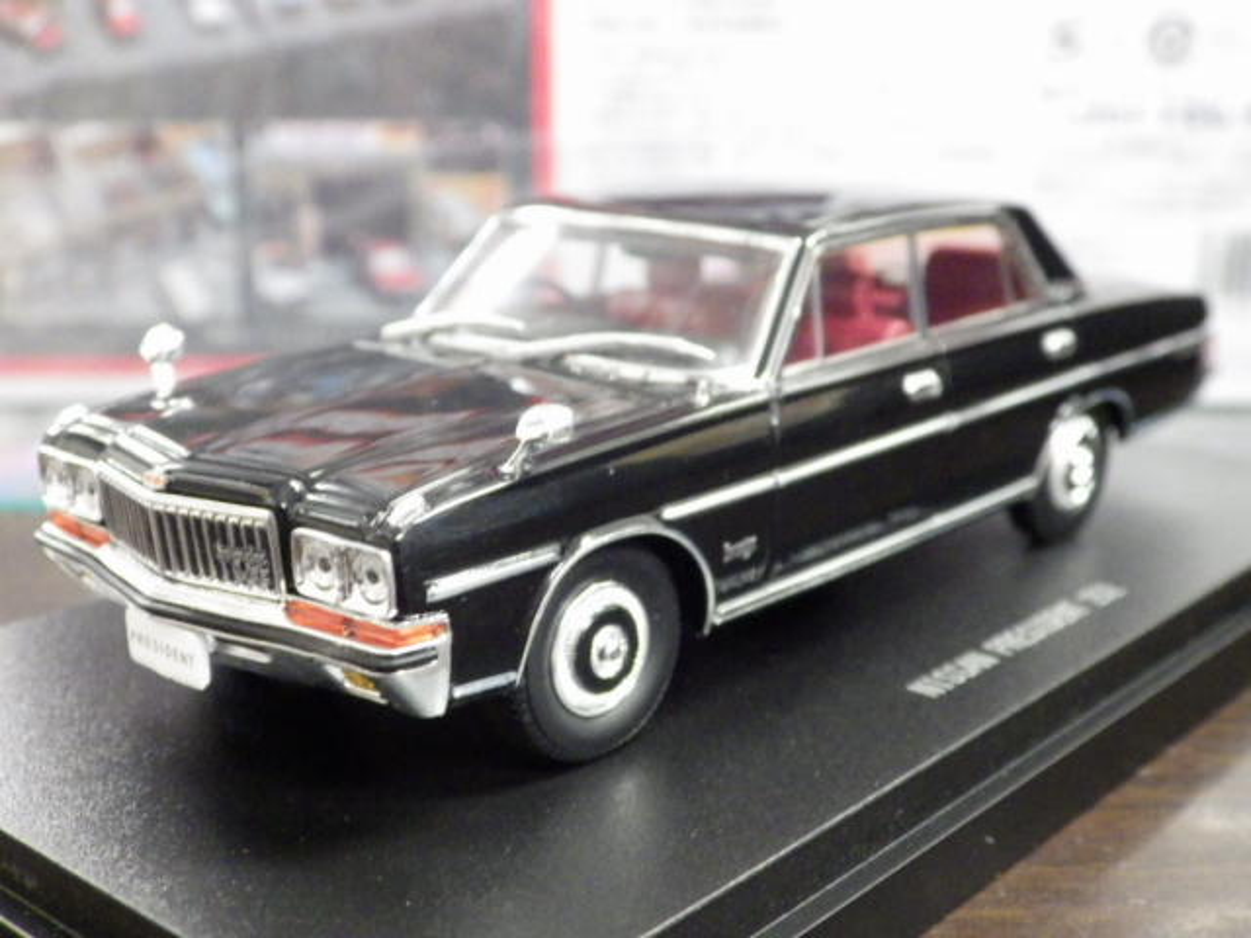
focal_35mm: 50
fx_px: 1807
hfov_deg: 38.2
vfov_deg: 29.1
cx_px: 626
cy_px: 469
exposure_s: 1/20
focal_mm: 9
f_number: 3.8
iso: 1600
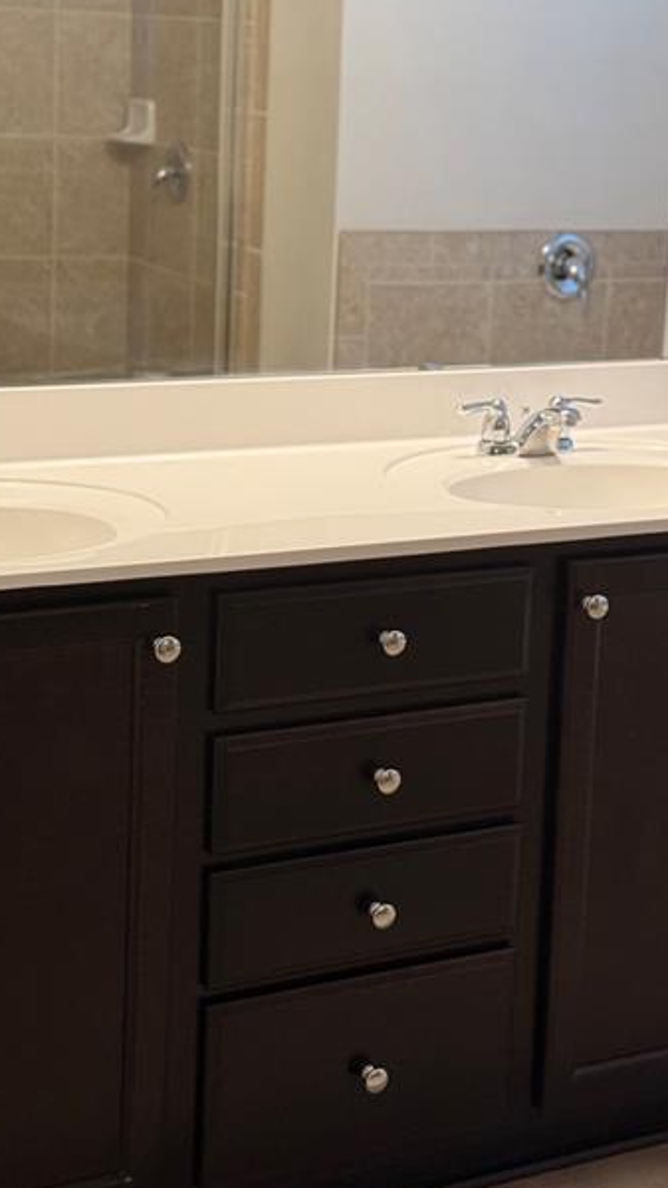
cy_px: 456
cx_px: 387
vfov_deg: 31.3
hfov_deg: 18.0
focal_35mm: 67
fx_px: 2109
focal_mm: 6.76
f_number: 1.78
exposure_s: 1/60
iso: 250
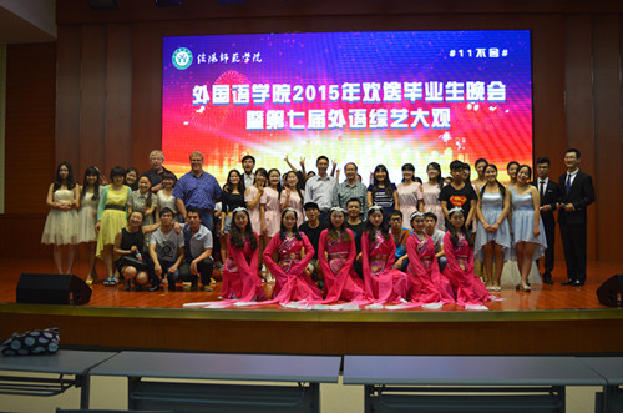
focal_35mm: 32
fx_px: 544
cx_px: 312
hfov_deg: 59.6
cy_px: 206
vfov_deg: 41.5
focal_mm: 21
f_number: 3.8
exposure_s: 1/60
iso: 400
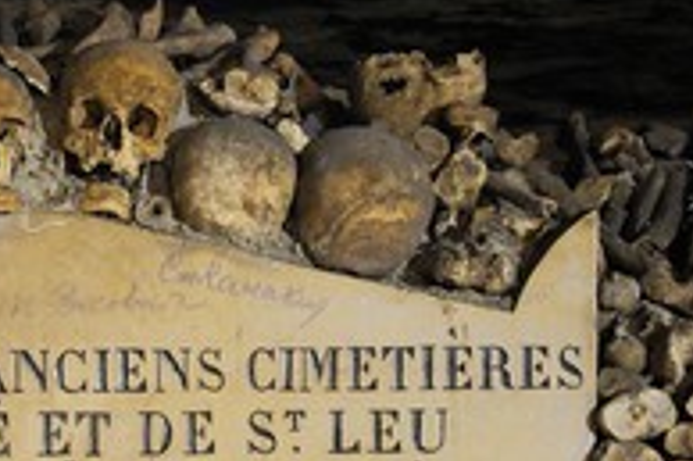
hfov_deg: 19.1
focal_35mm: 104
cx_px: -7
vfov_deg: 13.0
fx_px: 2000
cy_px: 432
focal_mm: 48
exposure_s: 25
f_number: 6.3
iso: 400
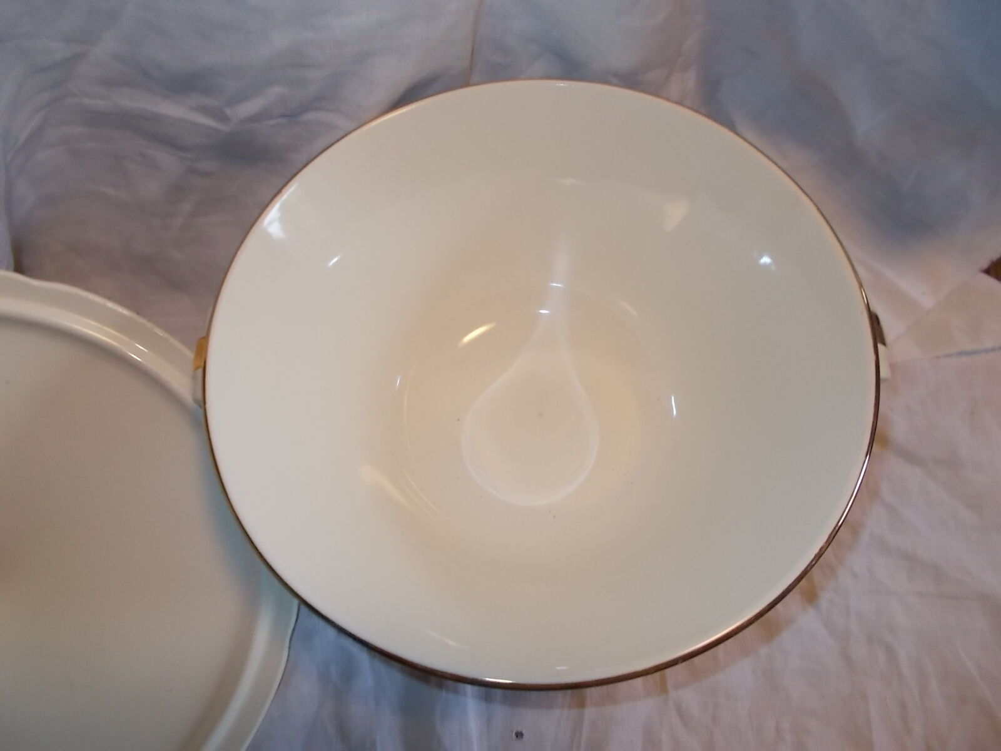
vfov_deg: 53.1
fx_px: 752
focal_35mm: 26
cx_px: 500
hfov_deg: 67.3
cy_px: 376
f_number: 3.2
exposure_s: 1/25
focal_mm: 4.6
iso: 200
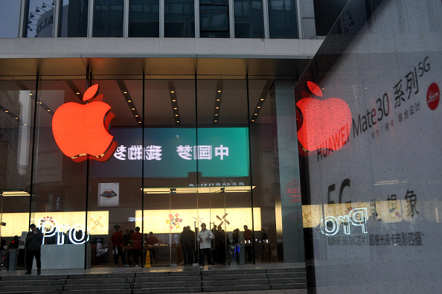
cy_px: 147
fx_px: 442
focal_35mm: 36
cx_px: 221
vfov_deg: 36.8
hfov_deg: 53.2
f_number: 7.1
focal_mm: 24
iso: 800
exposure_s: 1/200
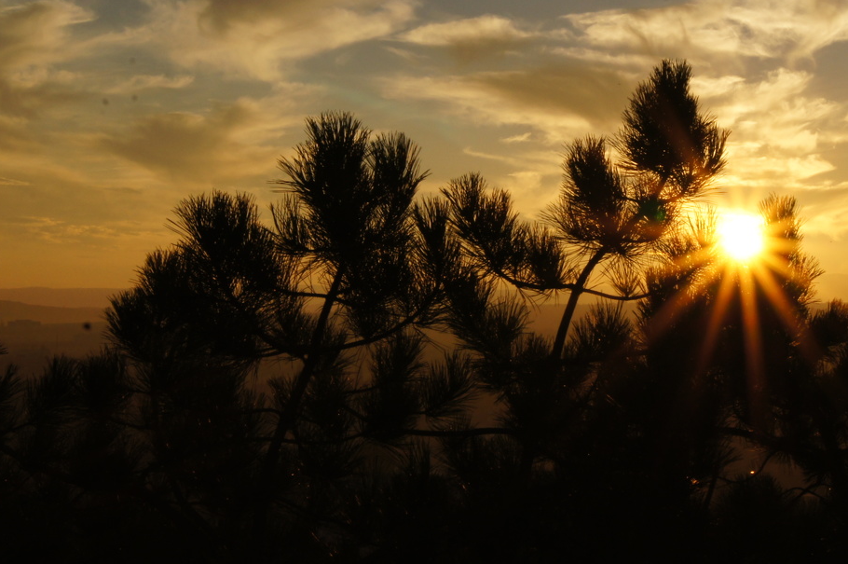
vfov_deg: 16.8
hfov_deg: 25.0
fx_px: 1901
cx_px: 565
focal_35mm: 81
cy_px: 162
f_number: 29
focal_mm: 35
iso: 400
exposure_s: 1/160
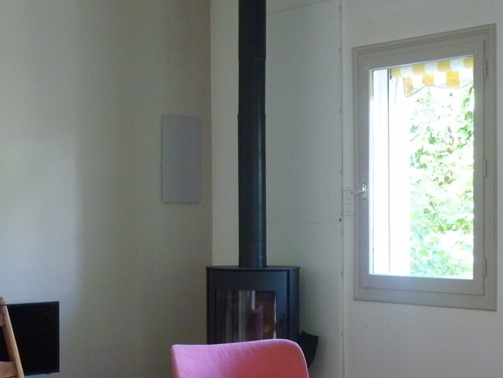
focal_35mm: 74
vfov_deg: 19.9
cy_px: 246
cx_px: 262
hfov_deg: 26.3
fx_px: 1076
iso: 400
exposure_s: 1/25
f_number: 3
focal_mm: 7.4
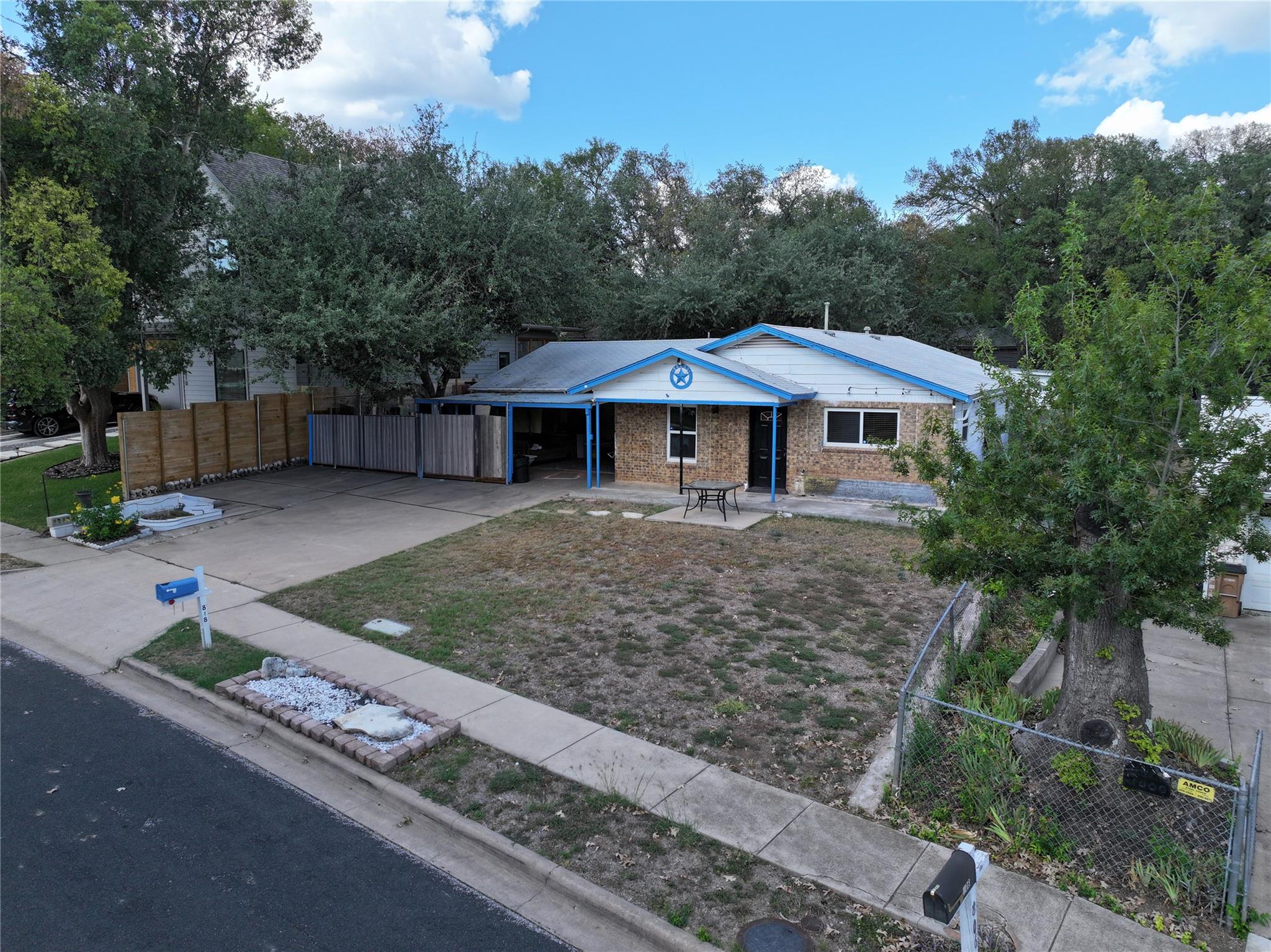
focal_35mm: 24
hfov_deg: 71.6
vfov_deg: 56.8
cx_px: 636
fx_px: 881
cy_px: 476
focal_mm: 12.29
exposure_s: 1/1250
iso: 260
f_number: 2.8
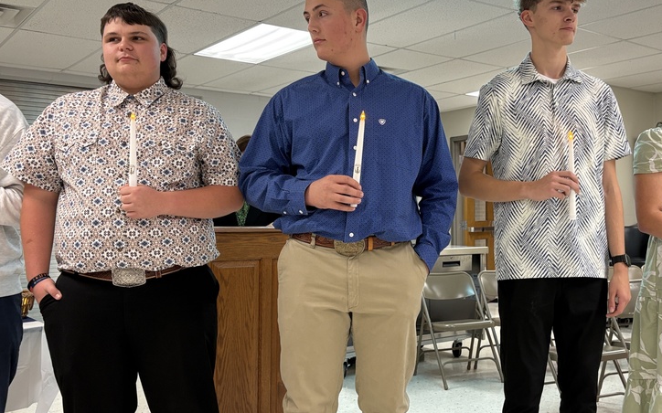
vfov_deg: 32.7
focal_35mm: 39
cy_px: 230
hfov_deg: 49.8
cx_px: 423
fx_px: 703
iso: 125
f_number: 1.6
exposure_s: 1/60
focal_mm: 5.96
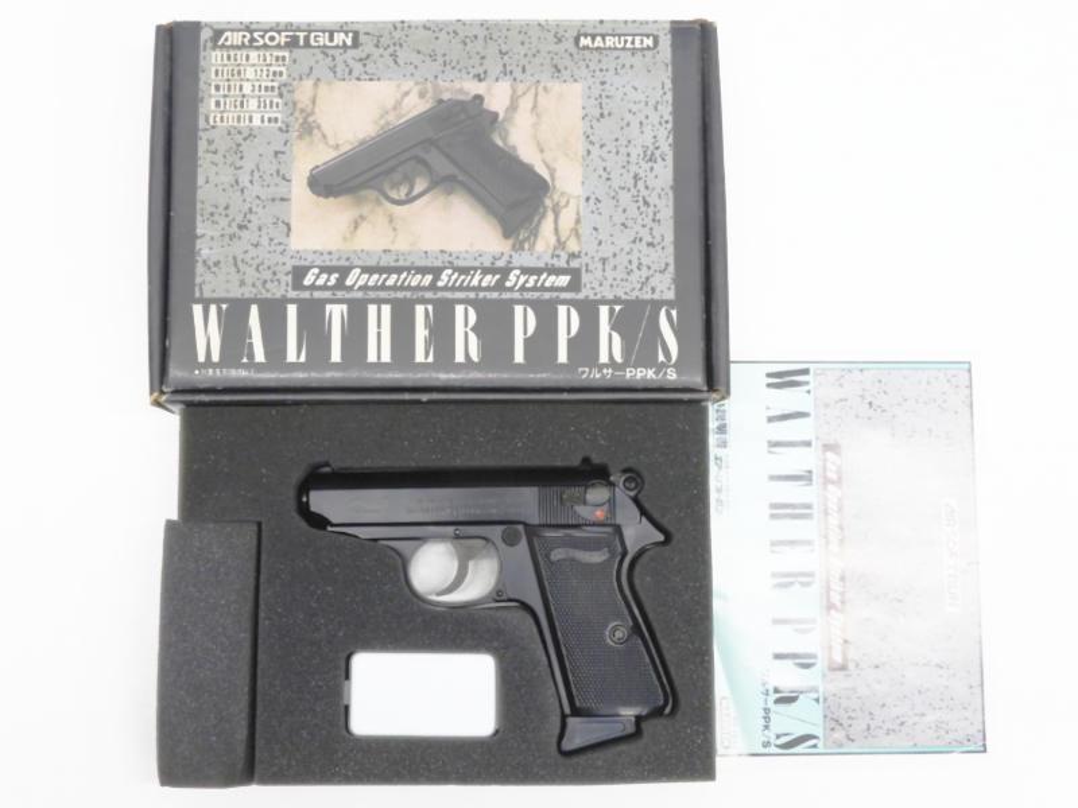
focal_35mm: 45
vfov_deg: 32.2
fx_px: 1401
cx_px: 539
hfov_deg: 42.1
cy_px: 404
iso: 200
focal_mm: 8.1
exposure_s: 1/40
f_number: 5
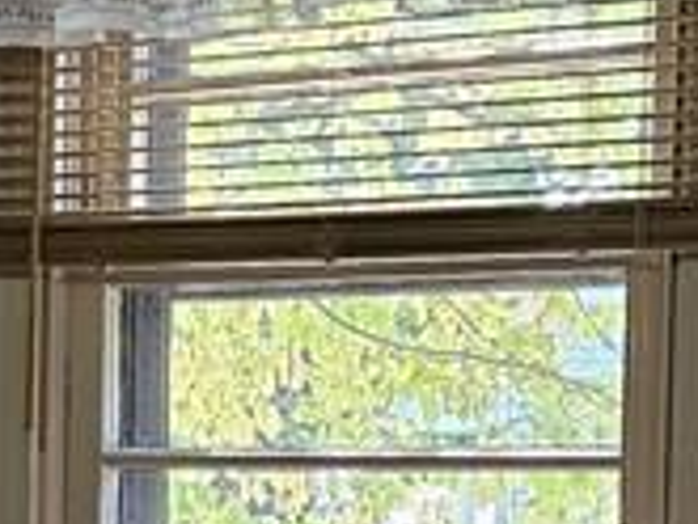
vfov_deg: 8.3
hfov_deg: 9.8
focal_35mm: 178
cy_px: 621
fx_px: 3592
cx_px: -960
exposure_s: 1/120
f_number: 1.8
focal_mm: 5.4
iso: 125
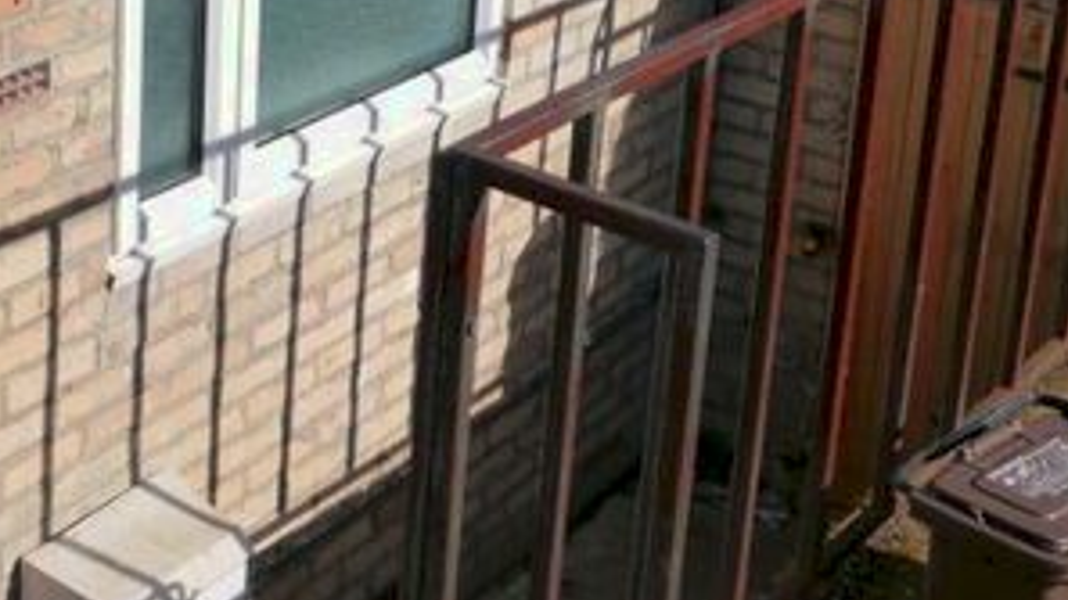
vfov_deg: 15.7
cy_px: -239
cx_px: 36
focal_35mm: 72
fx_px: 2039
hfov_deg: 27.9
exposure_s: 1/500
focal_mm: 14
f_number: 8
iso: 160
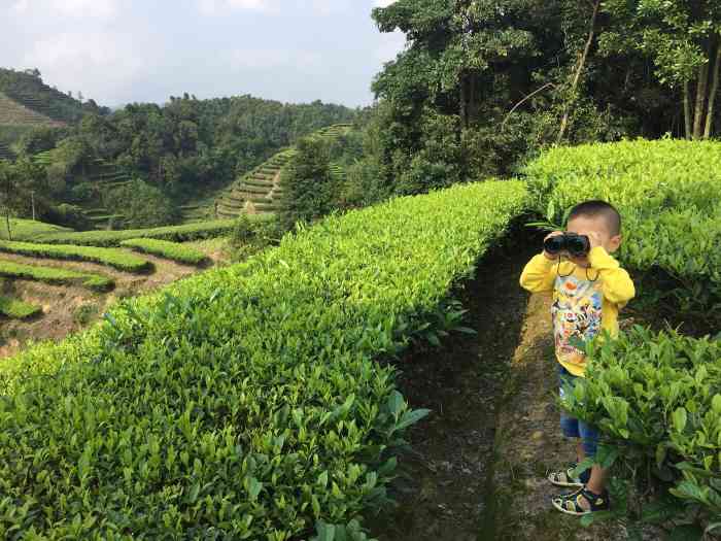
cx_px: 360
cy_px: 270
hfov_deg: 61.7
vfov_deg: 48.2
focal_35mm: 29
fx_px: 604
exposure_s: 1/1163
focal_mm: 4.15
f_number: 2.2
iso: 32
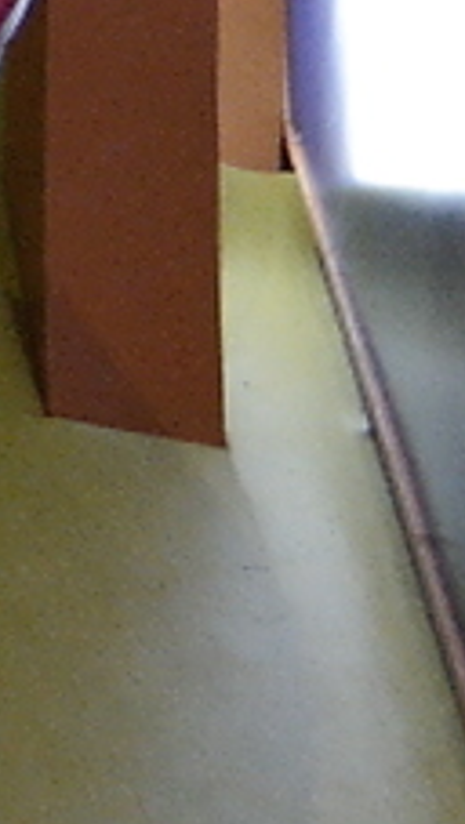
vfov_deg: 8.5
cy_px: -897
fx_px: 5229
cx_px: -2619
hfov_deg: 3.9
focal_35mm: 239
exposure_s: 1/40
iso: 400
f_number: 3.5
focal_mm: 20
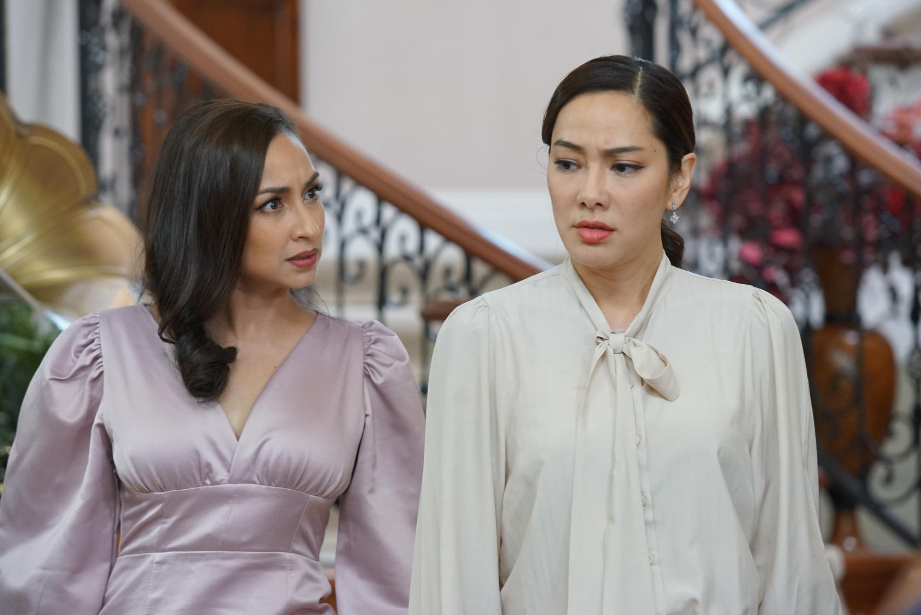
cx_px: 460
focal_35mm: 145
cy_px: 308
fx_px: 3711
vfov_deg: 9.5
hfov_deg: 14.1
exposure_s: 1/200
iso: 4000
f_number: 4.5
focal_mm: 145
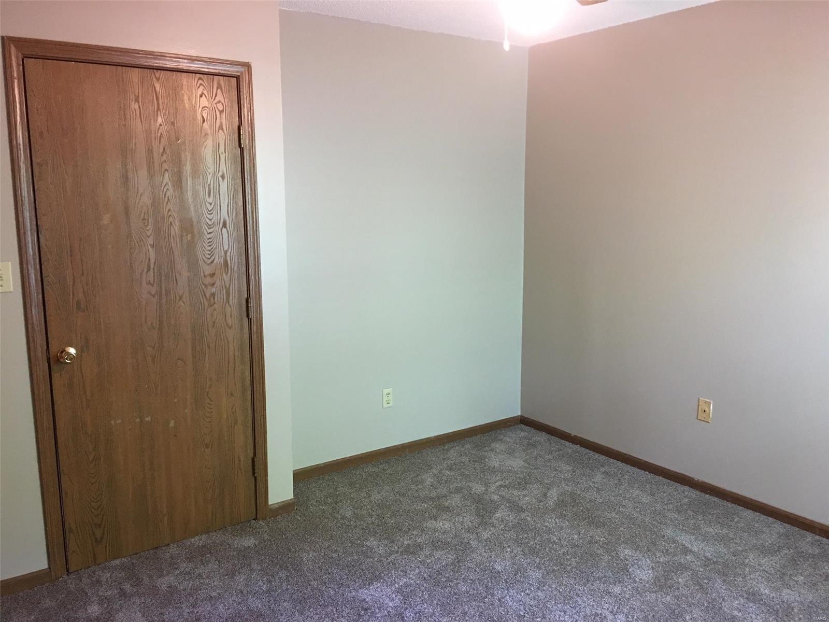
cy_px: 311
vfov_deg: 48.2
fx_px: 695
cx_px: 414
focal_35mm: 29
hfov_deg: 61.7
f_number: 2.2
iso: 100
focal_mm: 4.15
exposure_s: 1/10
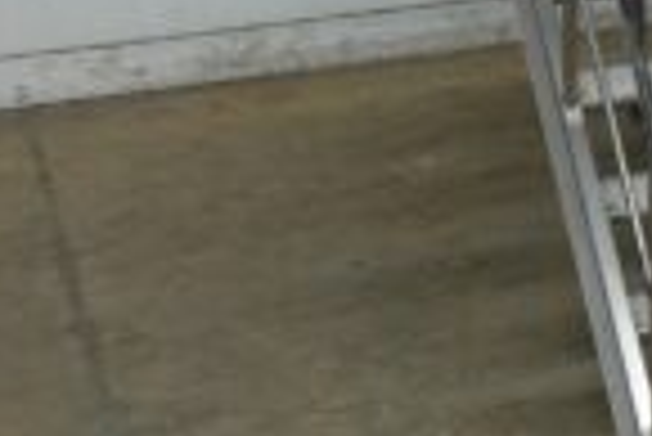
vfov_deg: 10.3
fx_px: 2375
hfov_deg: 14.5
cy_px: -106
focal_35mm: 131
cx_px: 1003
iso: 125
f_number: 3.5
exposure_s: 1/40
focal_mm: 14.12
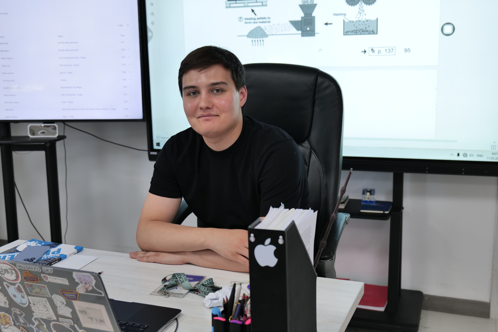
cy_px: 166
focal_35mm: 43
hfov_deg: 45.4
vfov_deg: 31.2
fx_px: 595
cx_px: 249
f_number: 4.9
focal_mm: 43
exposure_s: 1/60
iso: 500
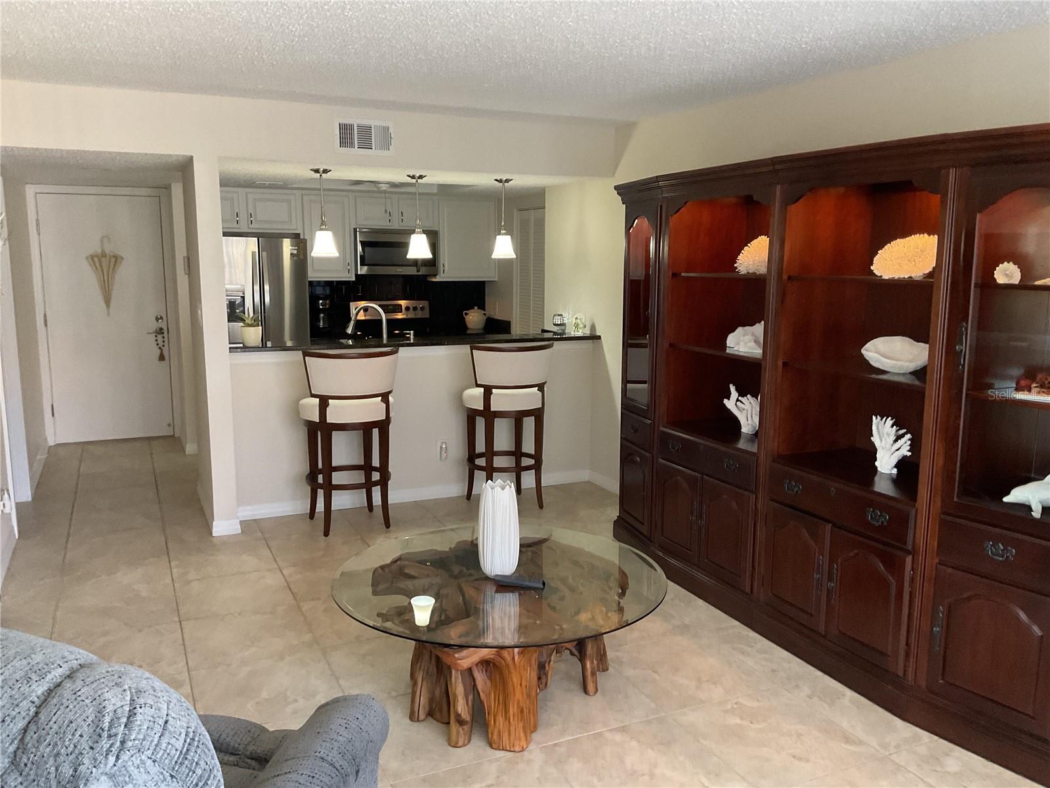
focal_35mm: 29
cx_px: 525
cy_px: 394
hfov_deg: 61.7
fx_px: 880
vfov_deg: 48.2
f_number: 1.8
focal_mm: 3
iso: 250
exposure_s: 1/60
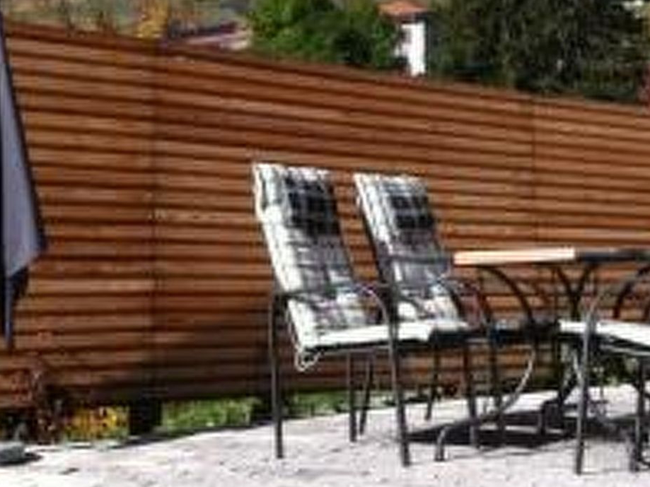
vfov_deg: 18.7
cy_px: 88
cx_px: 269
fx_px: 1464
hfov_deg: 25.0
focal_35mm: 78
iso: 80
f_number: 2.8
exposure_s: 1/1040
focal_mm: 3.85
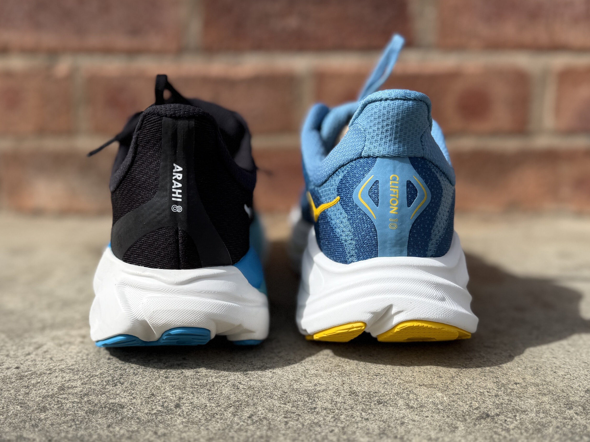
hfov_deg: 69.4
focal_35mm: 25
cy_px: 228
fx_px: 426
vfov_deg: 54.9
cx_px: 291
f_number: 1.78
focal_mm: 6.76
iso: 80
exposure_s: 1/5714
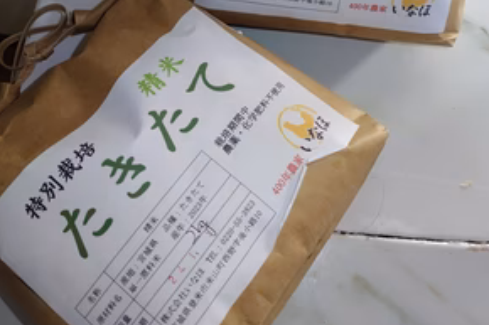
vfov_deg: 38.0
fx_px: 448
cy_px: 51
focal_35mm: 33
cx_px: 246
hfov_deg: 57.2
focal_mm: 5.5
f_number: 1.9
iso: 291
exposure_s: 1/50
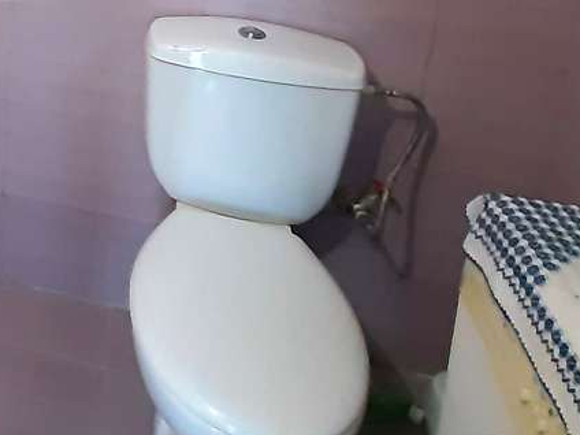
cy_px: -128
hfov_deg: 31.6
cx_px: -176
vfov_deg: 26.7
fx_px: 771
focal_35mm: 46
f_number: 2.2
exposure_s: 1/25
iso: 400
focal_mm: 1.42
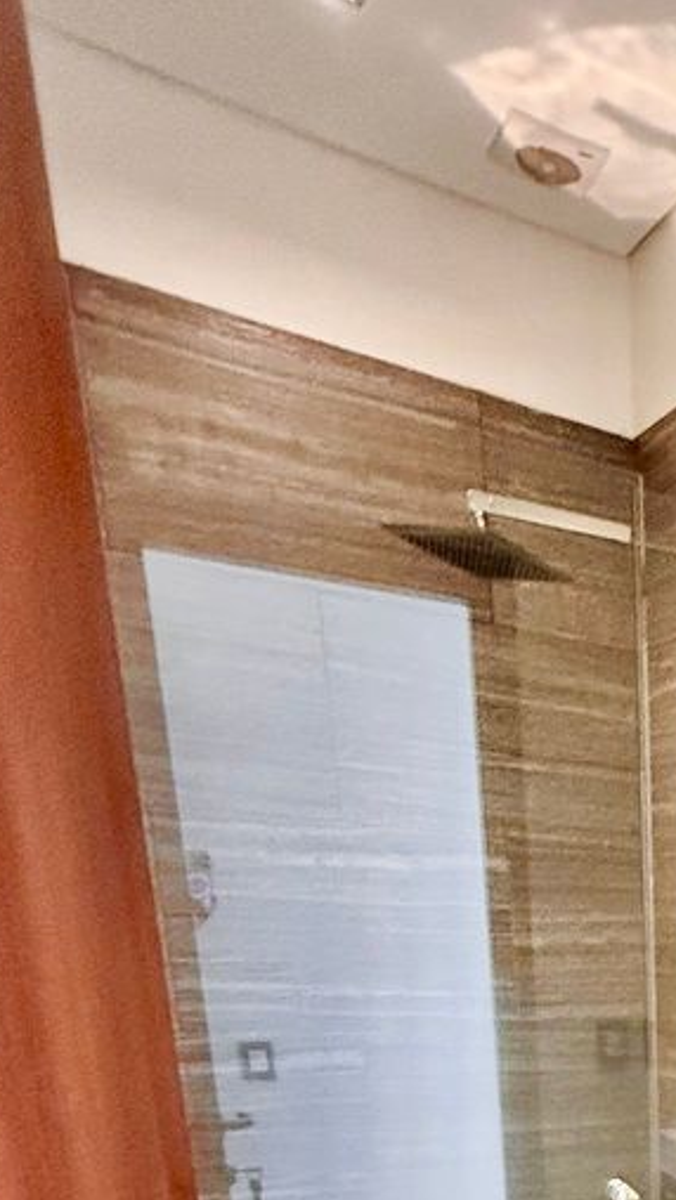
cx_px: 1028
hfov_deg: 24.8
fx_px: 1146
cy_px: 1264
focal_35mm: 36
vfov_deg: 44.6
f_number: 2.2
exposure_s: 1/60
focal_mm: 2.22
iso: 500
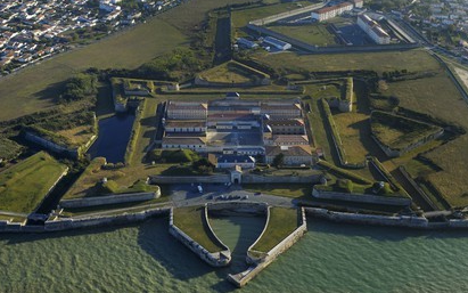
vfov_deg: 25.8
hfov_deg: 40.3
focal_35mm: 50
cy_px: 149
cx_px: 238
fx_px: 638
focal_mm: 32
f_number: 5
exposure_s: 1/320
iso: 100
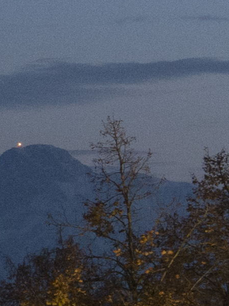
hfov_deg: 2.4
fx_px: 5030
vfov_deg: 3.5
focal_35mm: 570
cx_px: -1435
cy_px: -50
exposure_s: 1
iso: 1600
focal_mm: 50
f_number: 8
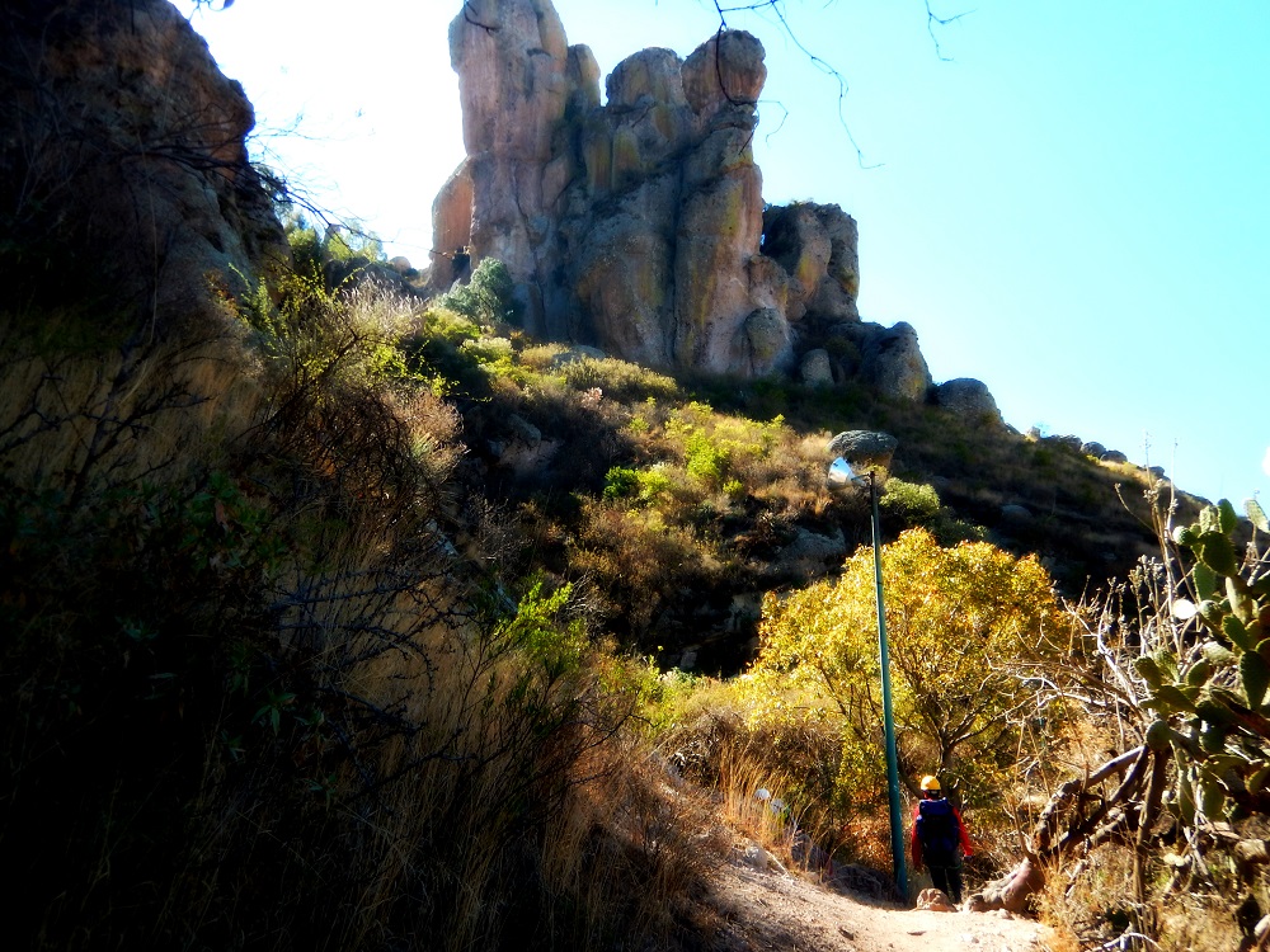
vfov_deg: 48.2
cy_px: 476
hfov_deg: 61.7
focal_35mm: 29
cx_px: 635
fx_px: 1064
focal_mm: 5.1
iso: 125
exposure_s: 1/640
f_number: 2.8
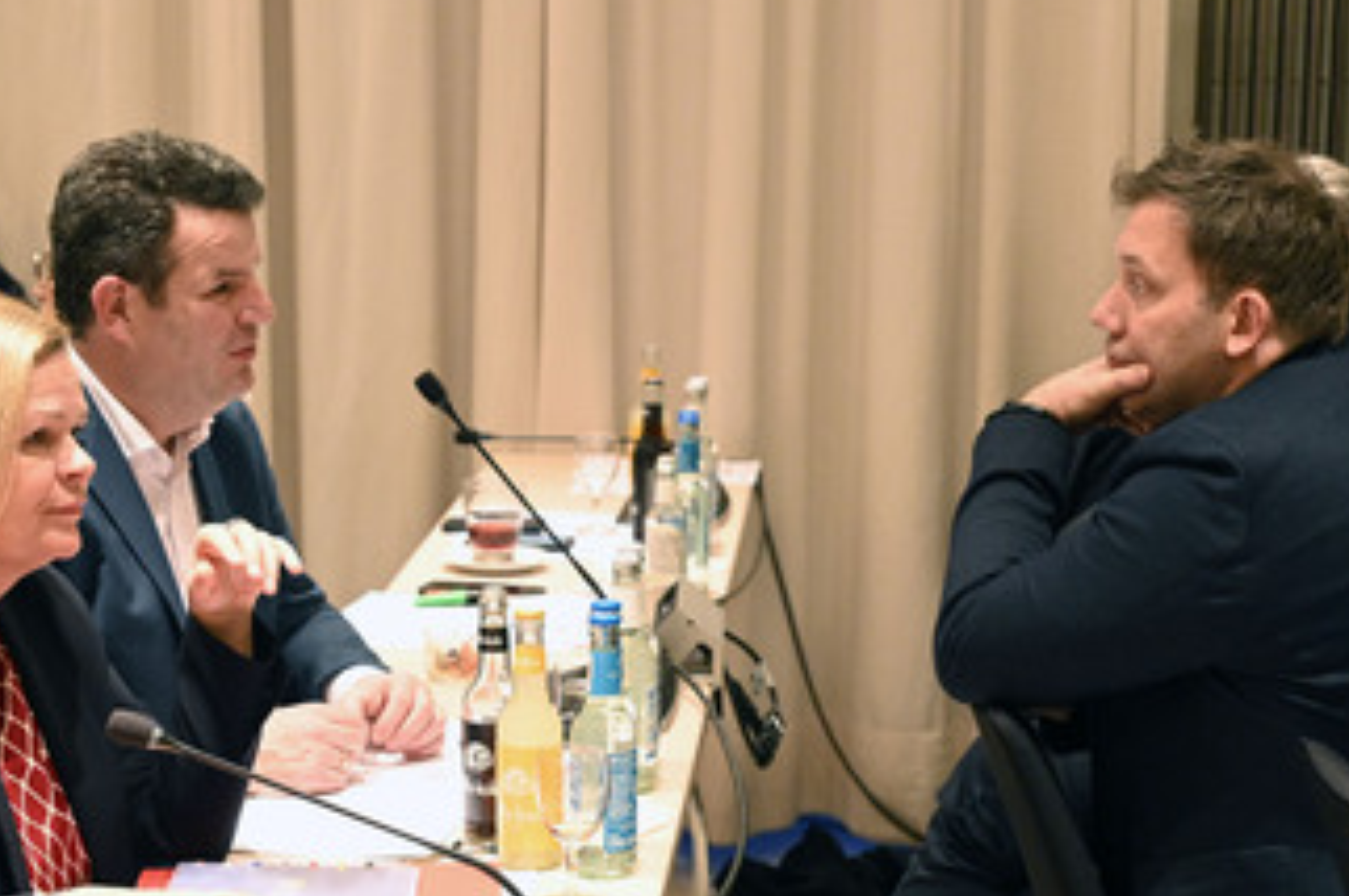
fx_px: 2620
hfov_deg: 28.9
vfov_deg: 19.4
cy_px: 595
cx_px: 647
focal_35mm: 70
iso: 6400
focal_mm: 50
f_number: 4
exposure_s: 1/200
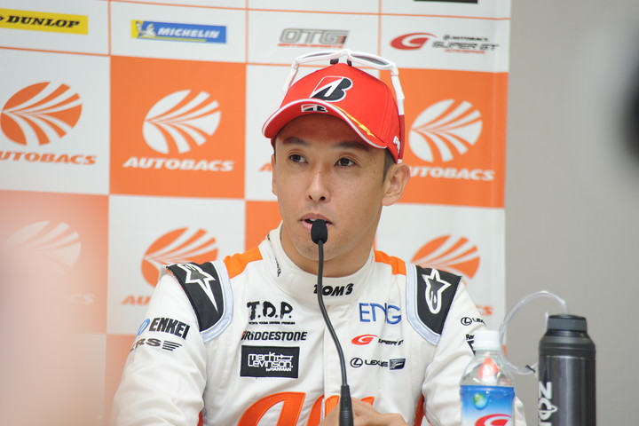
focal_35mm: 200
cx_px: 320
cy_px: 213
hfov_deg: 10.3
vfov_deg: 6.9
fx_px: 3550
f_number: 5.6
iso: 800
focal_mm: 200
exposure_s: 1/125
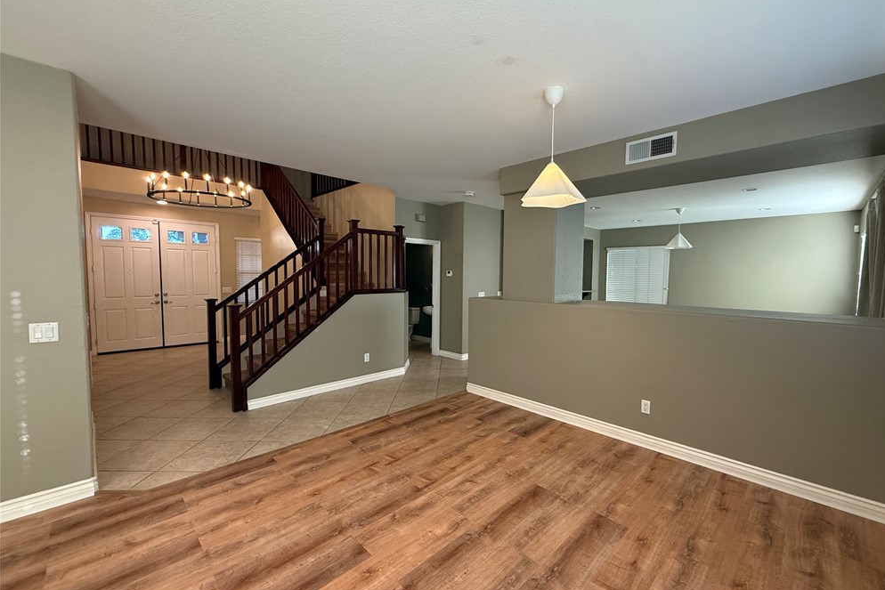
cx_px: 455
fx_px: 369
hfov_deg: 100.4
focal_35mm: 15
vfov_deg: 77.3
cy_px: 296
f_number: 2.2
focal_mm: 2.22
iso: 320
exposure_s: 1/120
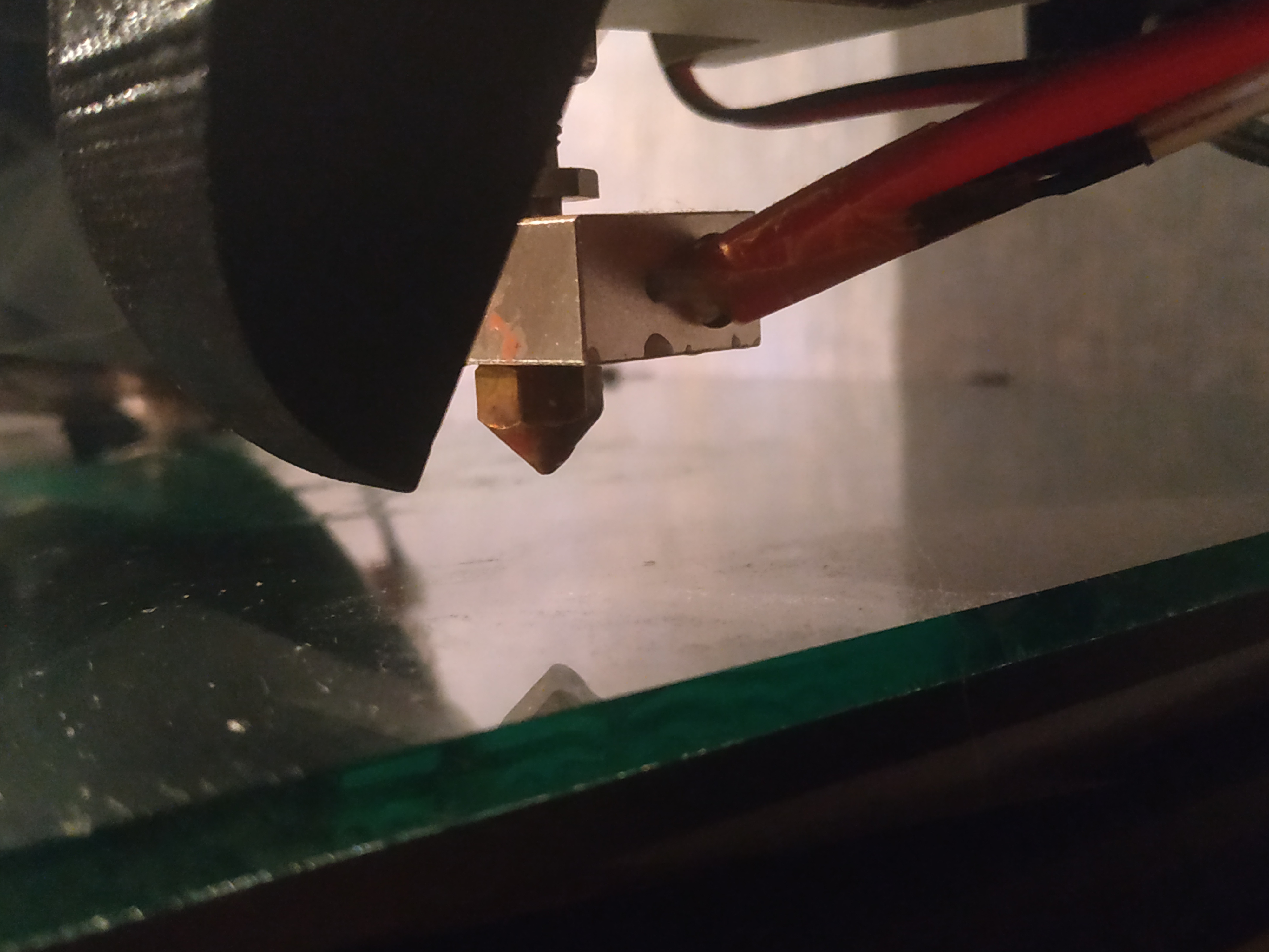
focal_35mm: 24
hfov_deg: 71.6
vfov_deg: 56.8
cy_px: 476
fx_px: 880
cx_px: 634
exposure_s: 1/17
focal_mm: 3.94
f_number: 1.9
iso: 3200
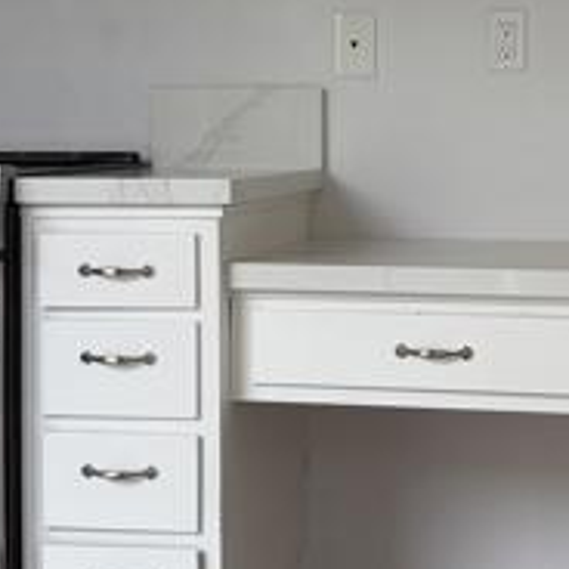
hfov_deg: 21.5
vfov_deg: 21.5
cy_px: 167
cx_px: 396
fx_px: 1488
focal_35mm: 80
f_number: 1.6
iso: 40
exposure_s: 1/291
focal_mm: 5.96
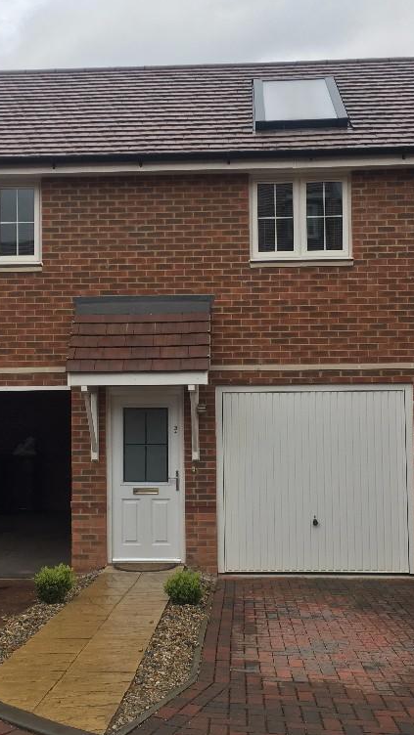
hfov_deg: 27.7
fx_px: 839
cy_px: 369
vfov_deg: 47.4
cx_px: 191
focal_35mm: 43
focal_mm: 4.15
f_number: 2.2
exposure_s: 1/371
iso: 25
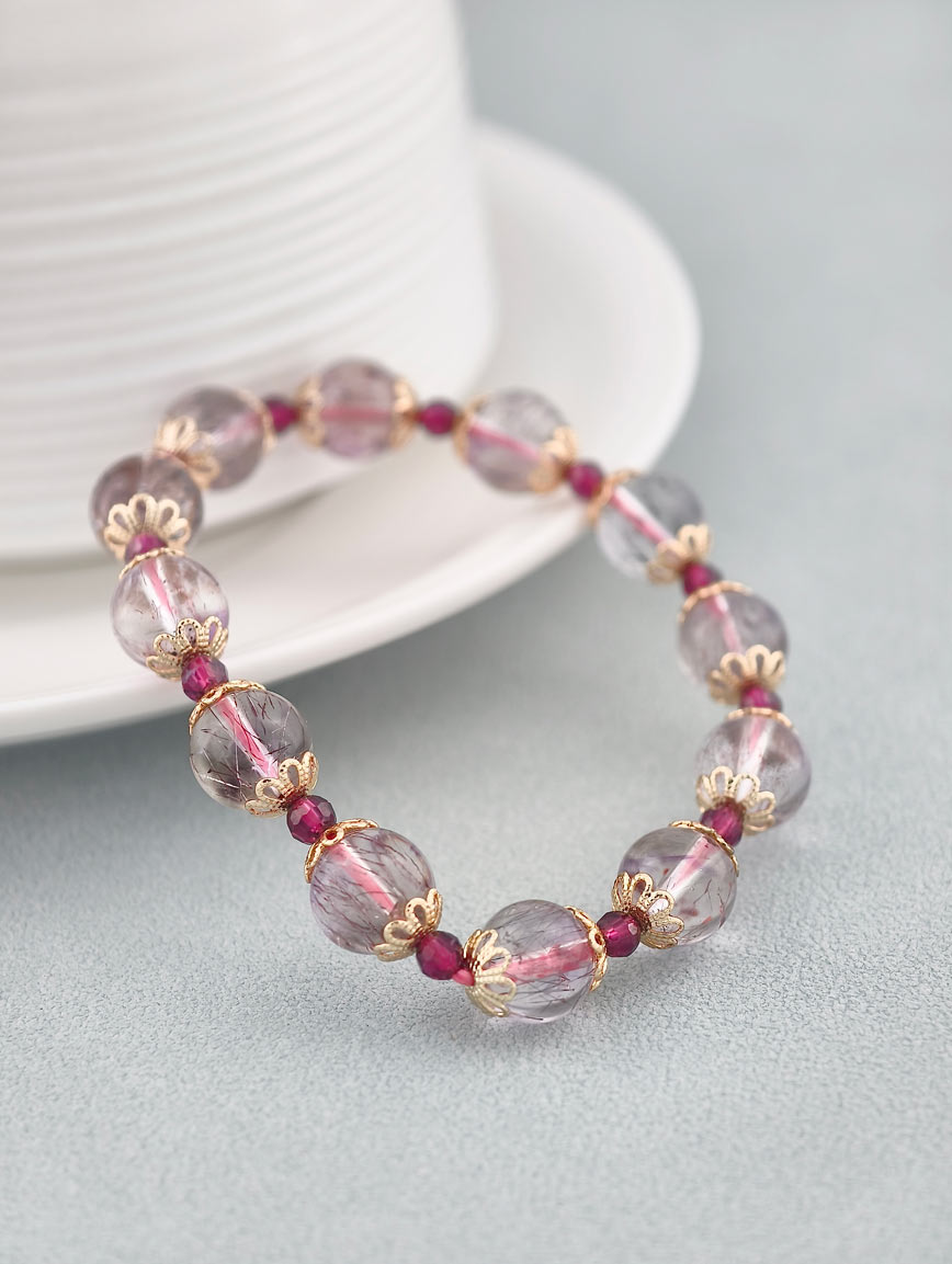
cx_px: 476
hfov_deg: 17.4
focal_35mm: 85
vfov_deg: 23.0
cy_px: 632
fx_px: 3109
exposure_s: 1/160
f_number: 2.67
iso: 125
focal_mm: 22.48
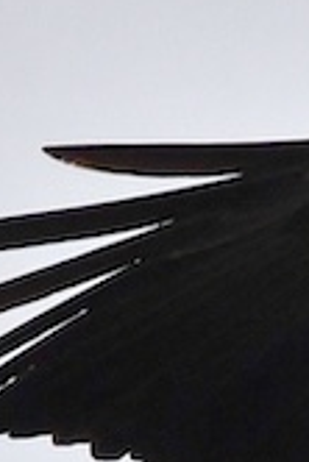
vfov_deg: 0.6
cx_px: 966
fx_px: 43848
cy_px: 484
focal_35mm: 3413
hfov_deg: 0.4
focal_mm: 420
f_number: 11
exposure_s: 1/8000
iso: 1600
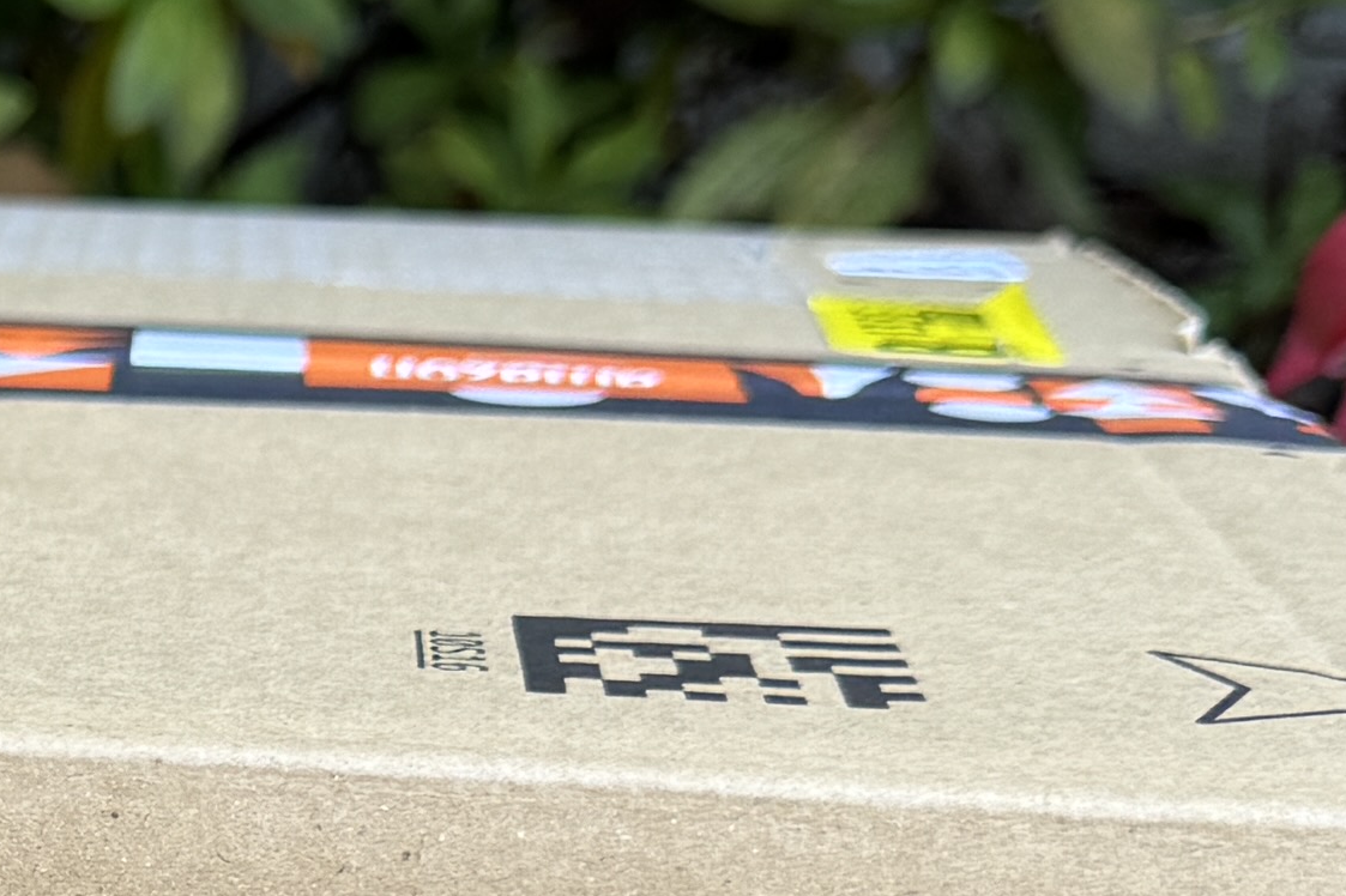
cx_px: -979
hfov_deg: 14.4
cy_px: 1281
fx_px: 4747
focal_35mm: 127
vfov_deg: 10.5
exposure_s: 1/185
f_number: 1.78
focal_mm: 6.76
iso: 64
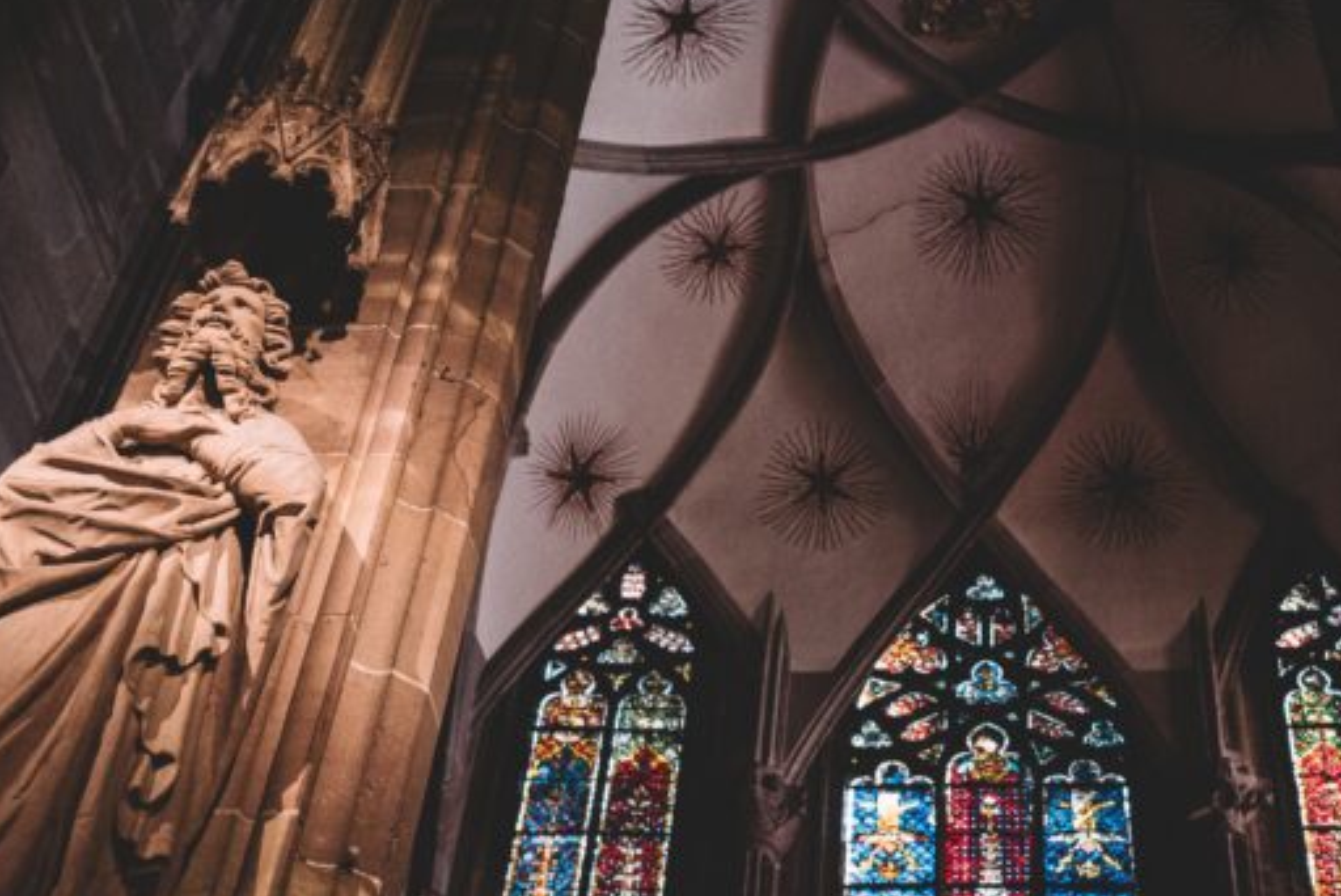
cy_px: 457
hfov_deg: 34.8
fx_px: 2087
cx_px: 1019
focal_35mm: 56
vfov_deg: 24.2
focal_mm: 28
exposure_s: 1/125
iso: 2500
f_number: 2.8
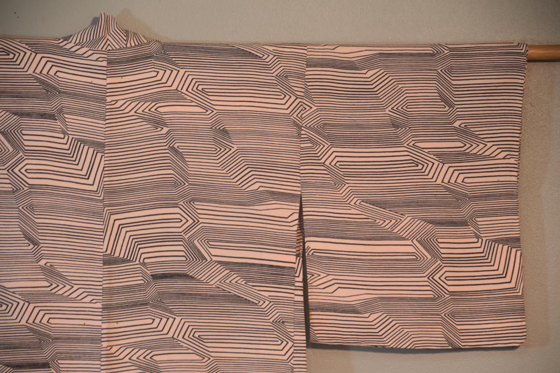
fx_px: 3034
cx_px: 280
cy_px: 186
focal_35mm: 195
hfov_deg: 10.5
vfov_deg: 7.0
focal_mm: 130
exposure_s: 1/60
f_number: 6
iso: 560
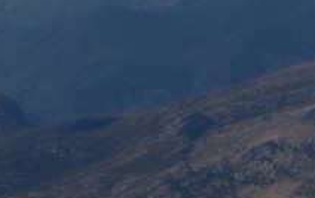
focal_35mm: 538
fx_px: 4624
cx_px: 1134
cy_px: -118
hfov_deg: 3.7
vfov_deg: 2.4
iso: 200
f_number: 7.1
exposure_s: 1/800
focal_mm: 70
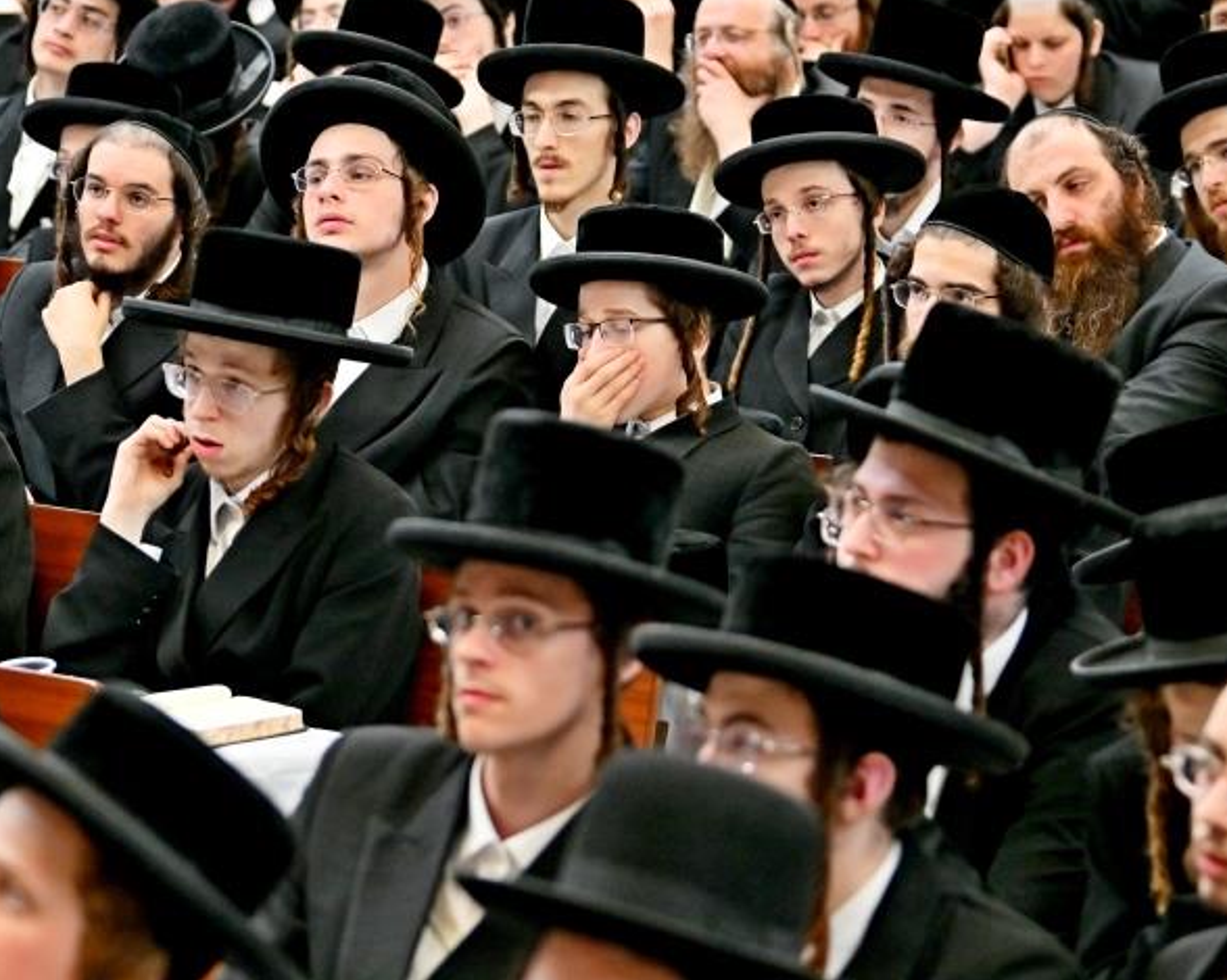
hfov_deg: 9.6
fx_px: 7297
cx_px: 257
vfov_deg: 7.7
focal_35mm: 201
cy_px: 292
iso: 320
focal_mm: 82
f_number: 2.8
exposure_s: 1/160
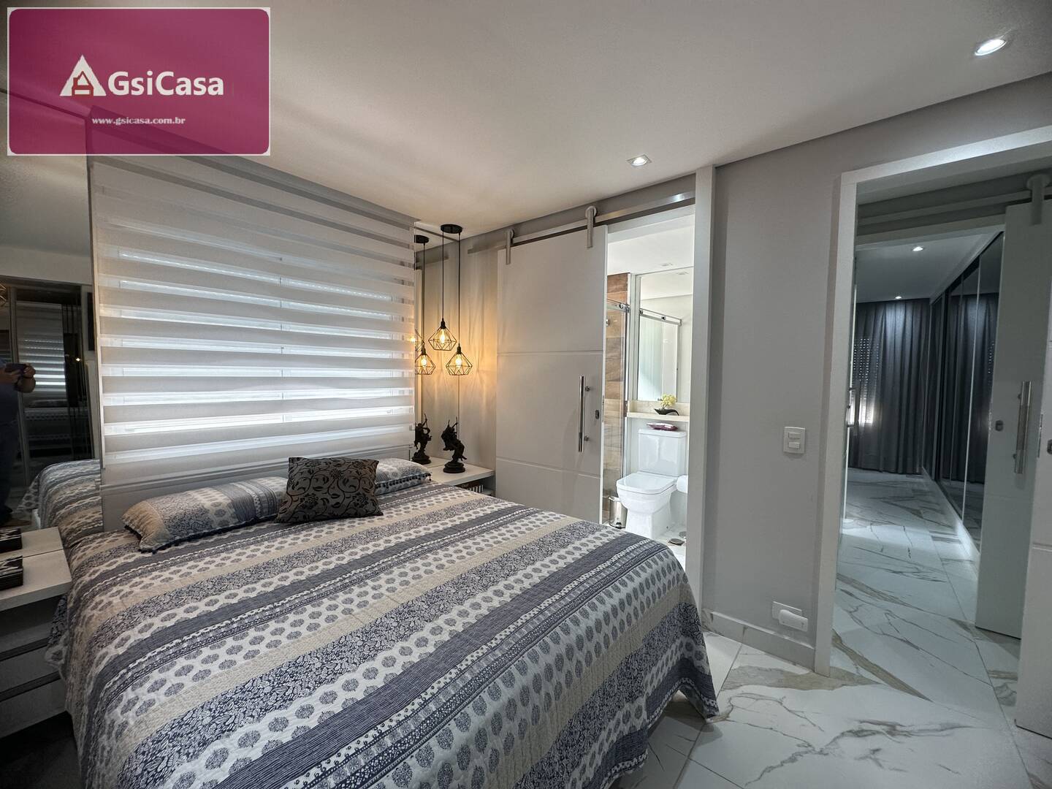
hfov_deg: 102.1
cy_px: 394
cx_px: 526
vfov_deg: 85.7
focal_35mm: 14
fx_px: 425
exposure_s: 1/120
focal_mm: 2.22
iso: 80
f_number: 2.2
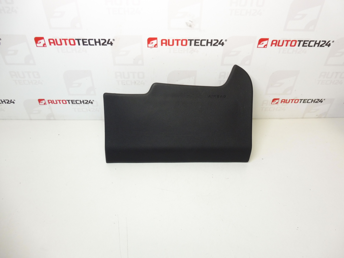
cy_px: 129
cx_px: 172
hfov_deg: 71.6
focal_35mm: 24
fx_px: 239
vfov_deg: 56.8
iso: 200
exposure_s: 1/60
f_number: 3.5
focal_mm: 4.3
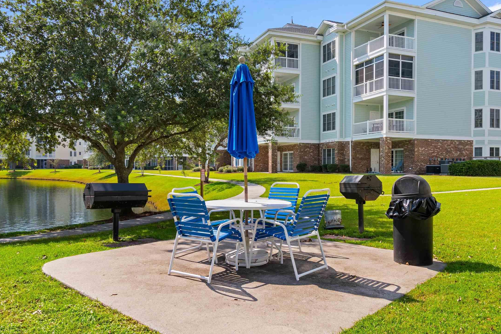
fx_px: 376
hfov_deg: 67.4
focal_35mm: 27
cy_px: 168
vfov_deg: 47.9
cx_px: 242
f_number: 8
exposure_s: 1/250
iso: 100
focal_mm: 13
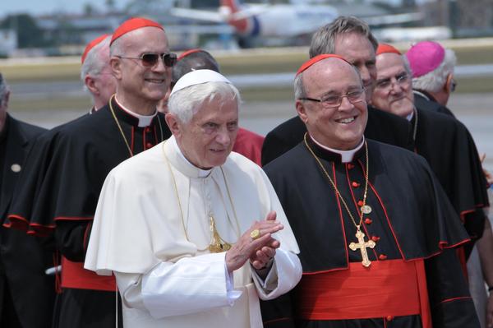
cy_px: 164
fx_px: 4105
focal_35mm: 300
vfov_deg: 4.6
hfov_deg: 6.9
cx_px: 246
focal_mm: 200
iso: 400
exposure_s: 1/800
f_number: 8
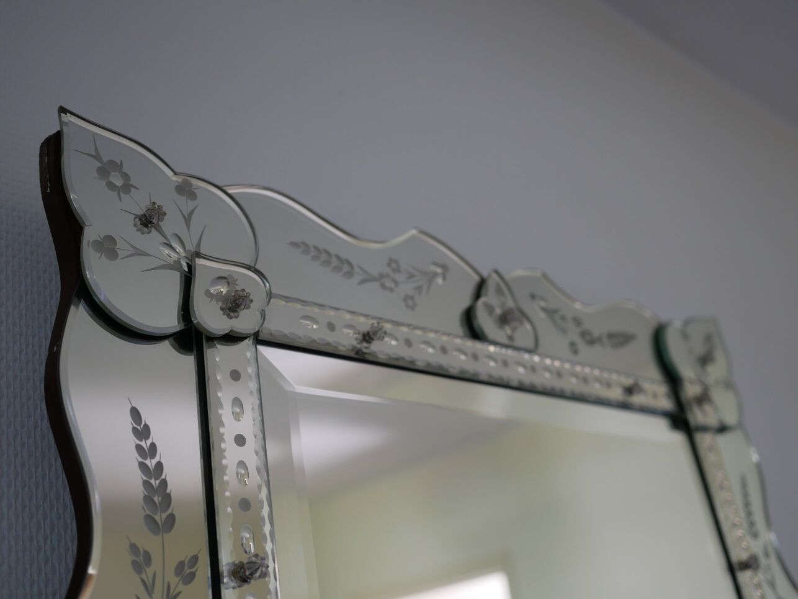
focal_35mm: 40
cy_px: 300
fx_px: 922
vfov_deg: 36.0
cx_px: 399
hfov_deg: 46.8
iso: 200
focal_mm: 20
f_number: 2
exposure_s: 1/125
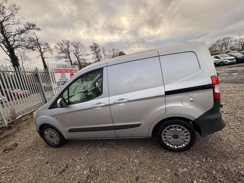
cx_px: 122
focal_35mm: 14
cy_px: 92
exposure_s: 1/217
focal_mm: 2.22
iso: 40
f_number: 2.2
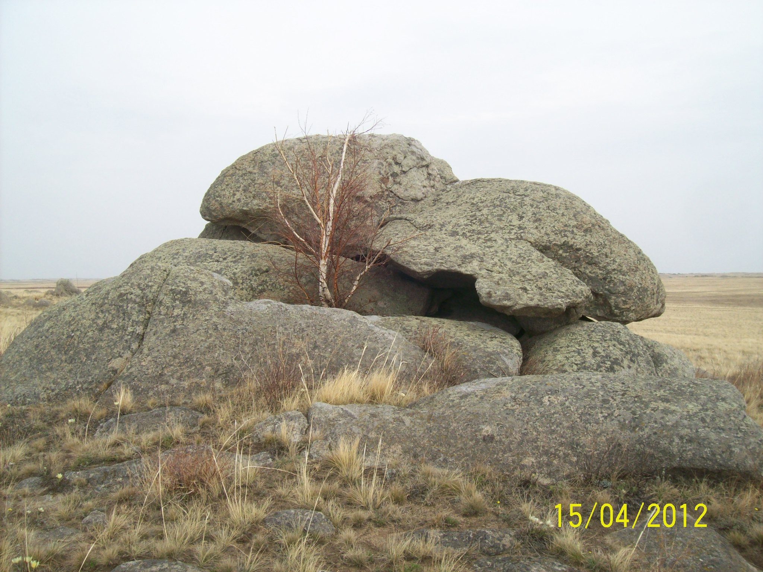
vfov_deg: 39.7
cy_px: 286
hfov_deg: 51.4
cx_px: 382
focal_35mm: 36
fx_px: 794
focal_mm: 6
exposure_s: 1/307
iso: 80
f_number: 4.8
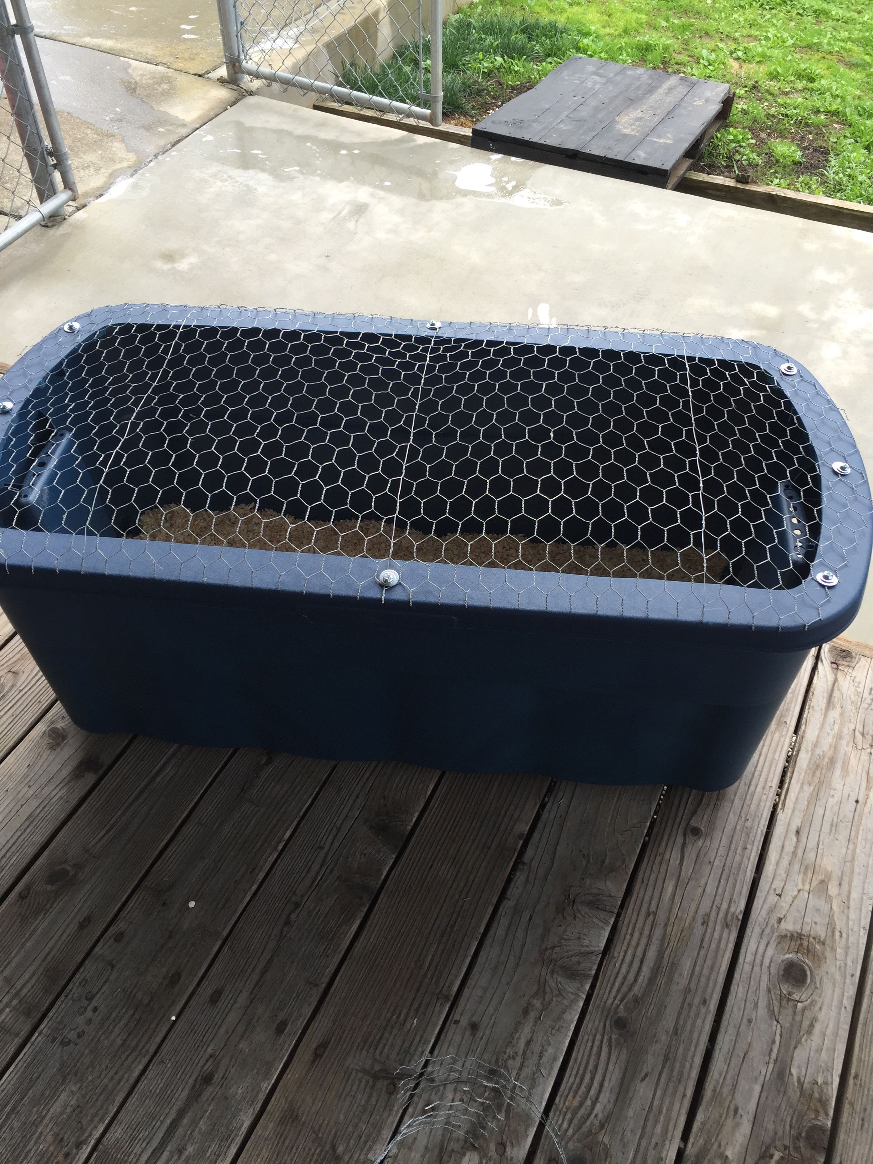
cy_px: 582
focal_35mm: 29
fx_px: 975
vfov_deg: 61.7
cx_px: 436
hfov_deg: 48.2
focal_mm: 4.15
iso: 32
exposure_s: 1/157
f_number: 2.2
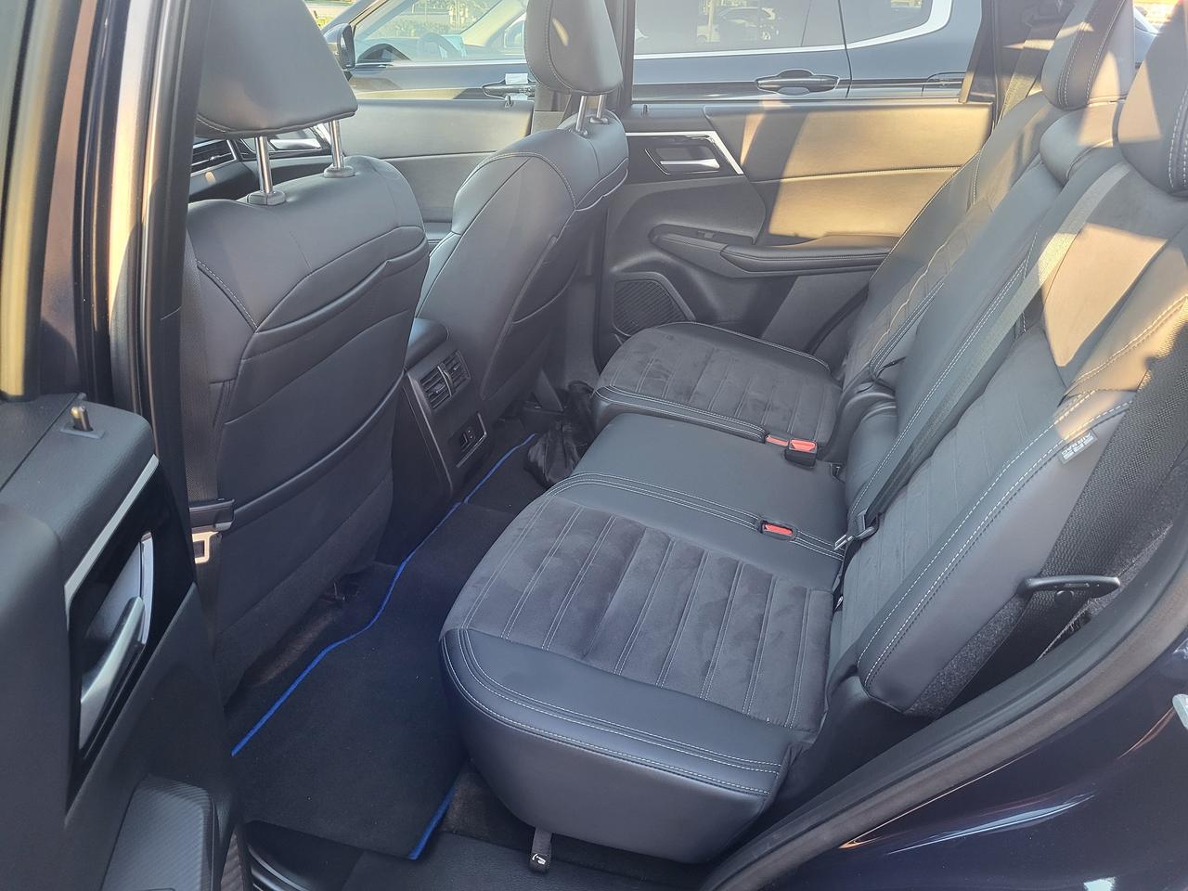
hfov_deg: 67.3
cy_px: 446
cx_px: 594
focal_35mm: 26
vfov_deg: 53.1
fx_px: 892
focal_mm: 5.4
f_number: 1.8
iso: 250
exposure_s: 1/50
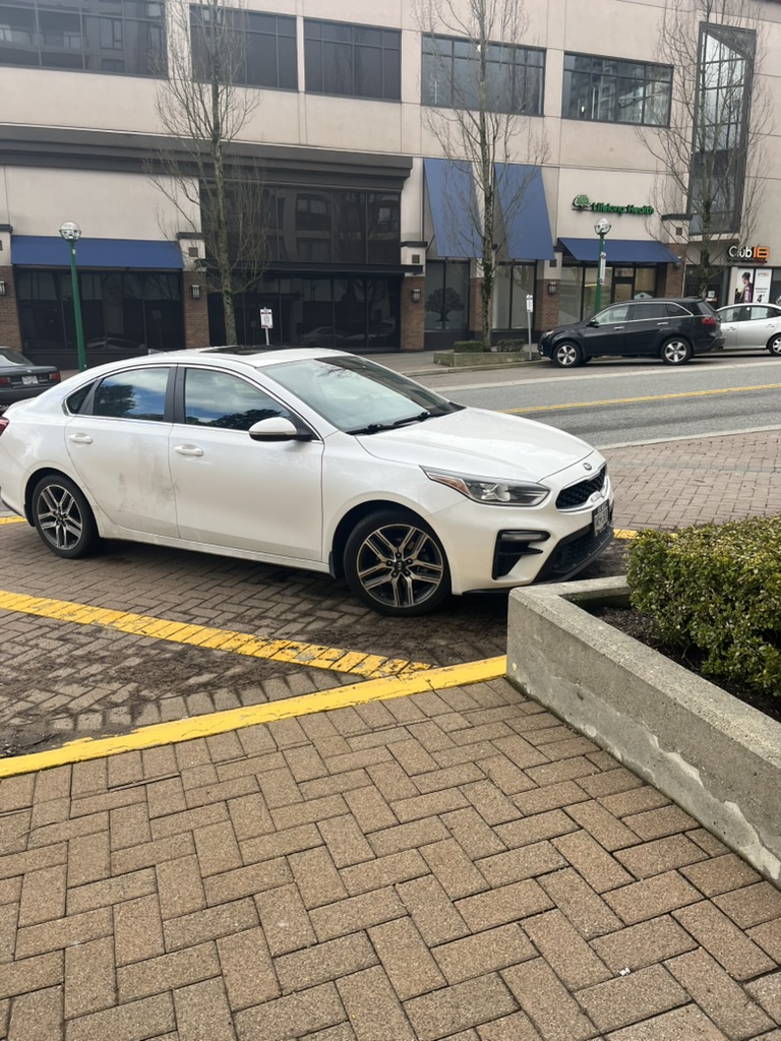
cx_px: 390
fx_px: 782
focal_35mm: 26
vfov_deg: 67.3
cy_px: 520
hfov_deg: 53.1
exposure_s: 1/592
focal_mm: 5.1
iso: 50
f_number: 1.6
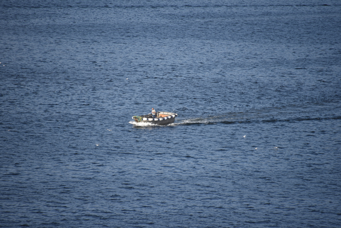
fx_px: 2842
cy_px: 114
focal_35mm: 300
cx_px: 170
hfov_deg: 6.9
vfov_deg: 4.6
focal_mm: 300
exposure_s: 1/640
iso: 180
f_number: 5.6
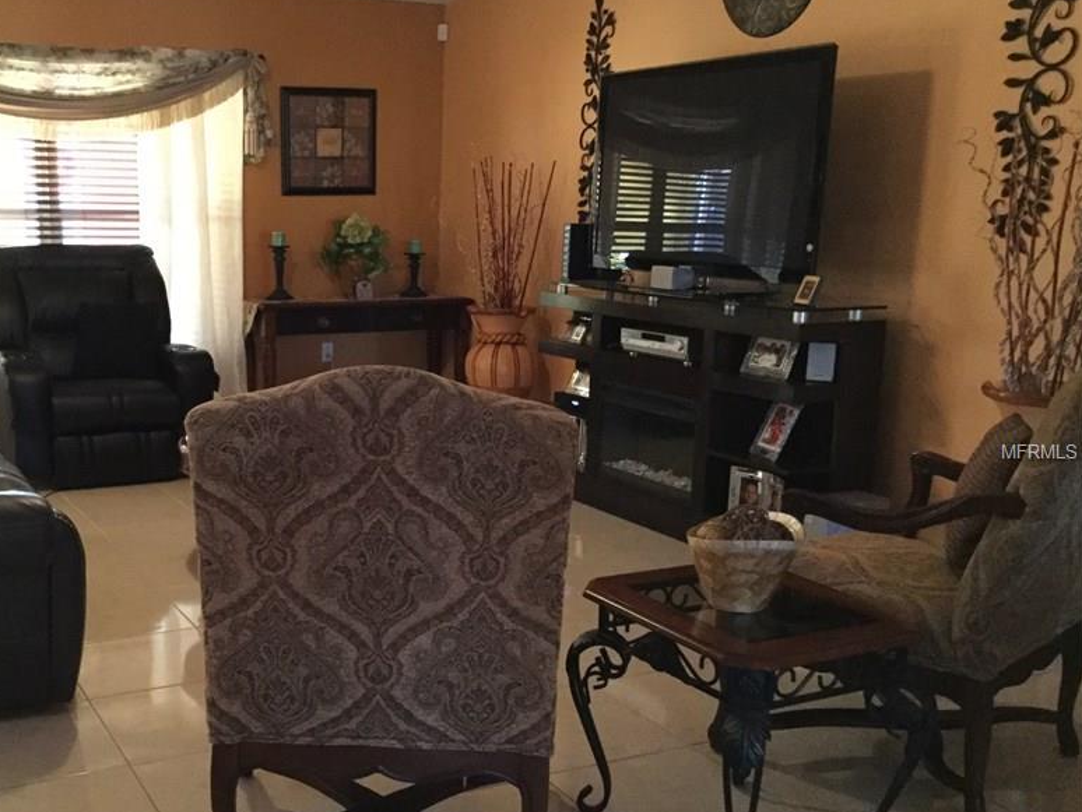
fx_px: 1282
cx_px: 370
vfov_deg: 35.1
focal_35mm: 41
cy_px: 453
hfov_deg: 45.2
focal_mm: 3.3
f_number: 2.4
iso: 320
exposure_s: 1/15
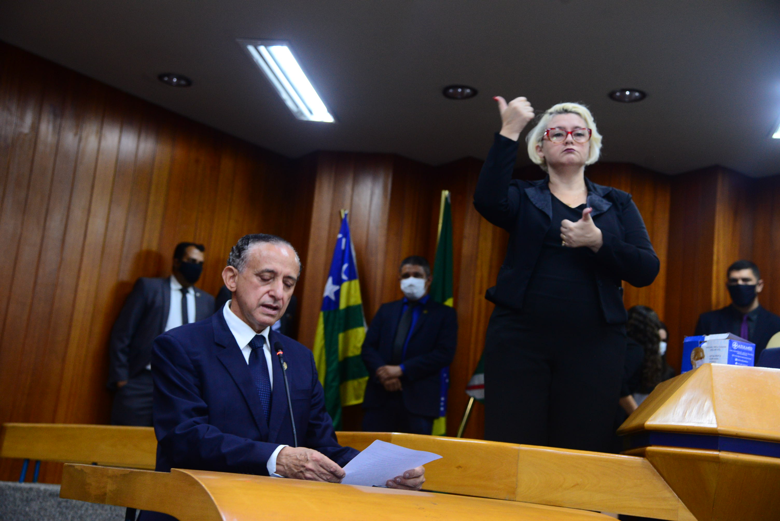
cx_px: 390
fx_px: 1127
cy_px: 260
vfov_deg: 26.0
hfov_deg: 38.2
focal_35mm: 52
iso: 2000
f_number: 4.5
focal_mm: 52
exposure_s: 1/60
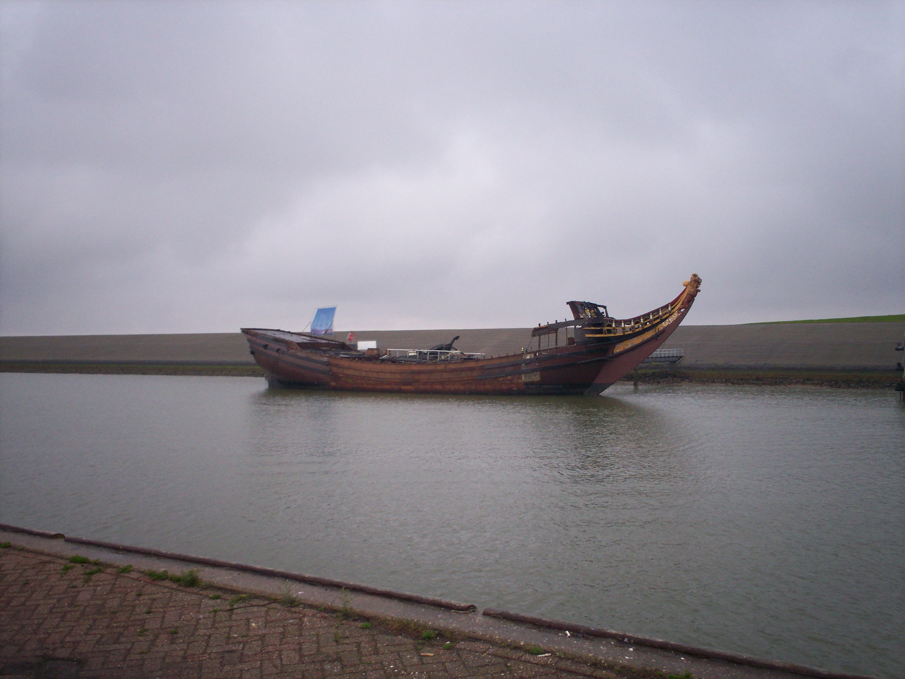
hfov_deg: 51.4
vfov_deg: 39.7
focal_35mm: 36
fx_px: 941
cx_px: 452
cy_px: 340
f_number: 4.5
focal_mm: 6
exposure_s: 1/159
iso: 100
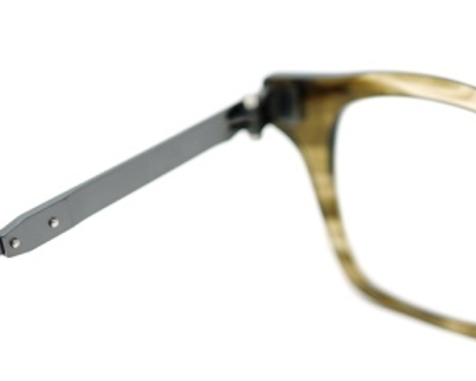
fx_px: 1480
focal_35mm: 105
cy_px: 281
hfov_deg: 17.9
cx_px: 458
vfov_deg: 14.6
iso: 160
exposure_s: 1/50
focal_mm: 50
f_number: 2.8
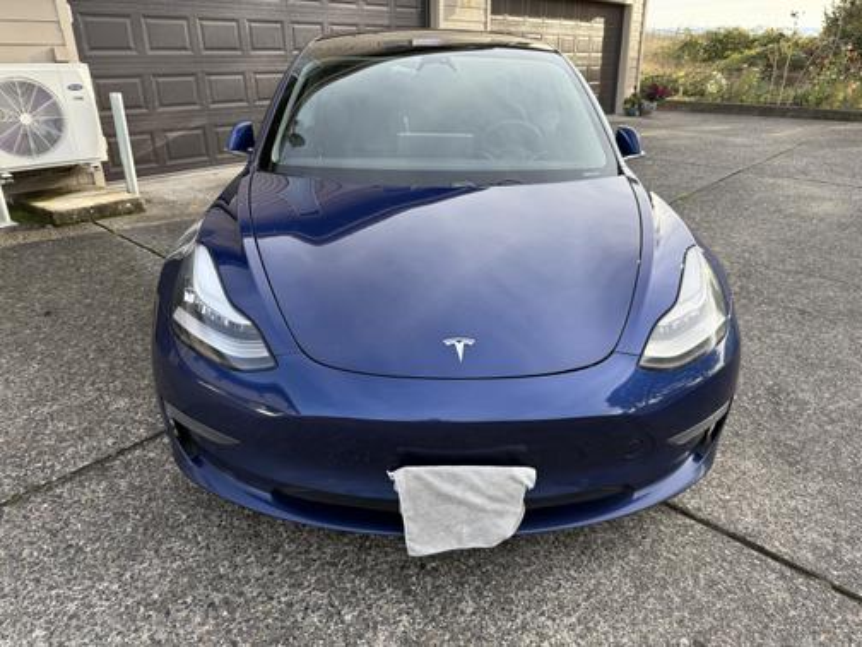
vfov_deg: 56.8
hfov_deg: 71.6
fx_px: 598
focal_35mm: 24
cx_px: 431
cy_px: 324
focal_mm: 6.76
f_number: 1.78
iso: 80
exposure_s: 1/765
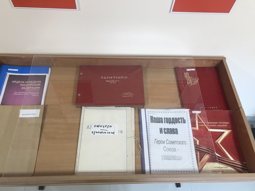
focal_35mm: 28
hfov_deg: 63.4
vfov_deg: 49.7
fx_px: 206
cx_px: 128
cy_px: 96
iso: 25
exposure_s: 1/33
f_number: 1.8
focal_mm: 3.99
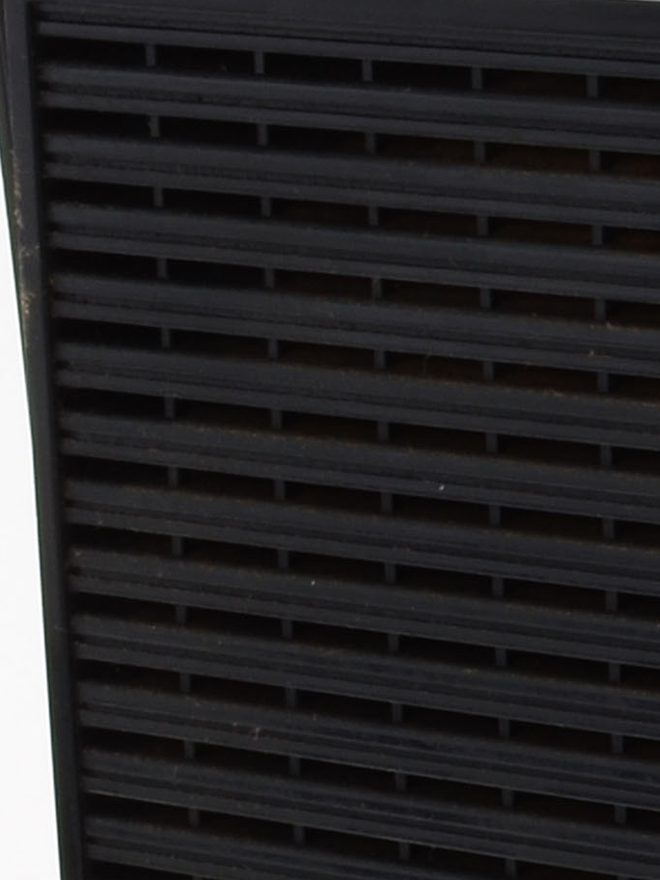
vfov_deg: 8.6
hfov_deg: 5.9
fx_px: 5735
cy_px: 1191
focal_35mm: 226
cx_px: 2255
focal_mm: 29
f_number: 20
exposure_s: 1/160
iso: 100
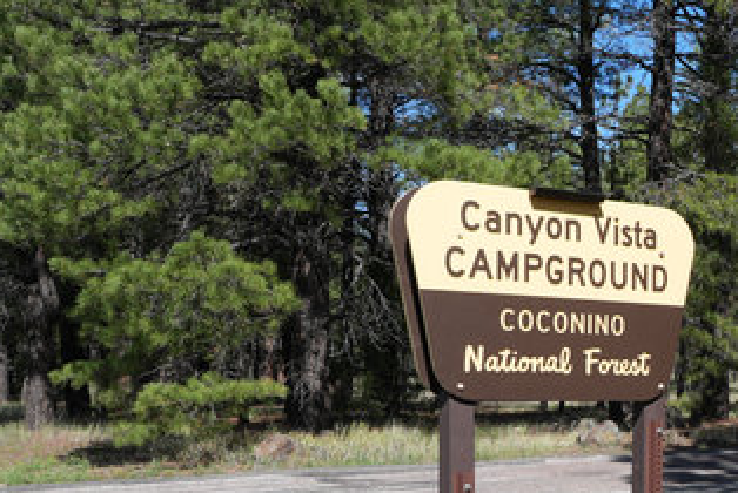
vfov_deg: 20.8
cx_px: 992
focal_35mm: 64
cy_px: 418
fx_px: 1322
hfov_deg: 26.0
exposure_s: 1/400
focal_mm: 15
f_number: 6.3
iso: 100
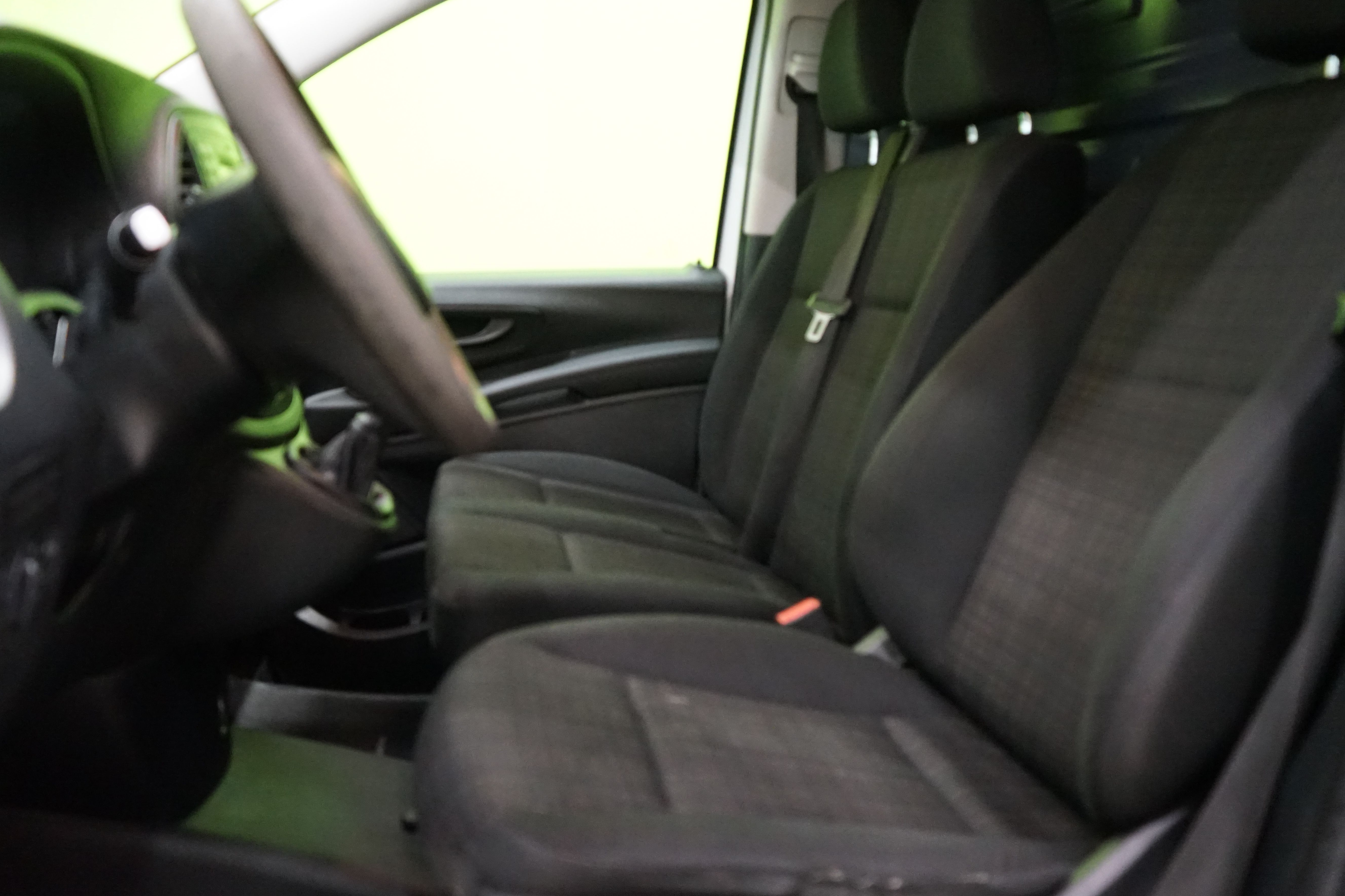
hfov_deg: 55.8
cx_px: 688
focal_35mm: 34
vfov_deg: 38.9
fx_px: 1270
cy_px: 453
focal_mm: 30
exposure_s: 1/125
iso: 6400
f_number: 3.5
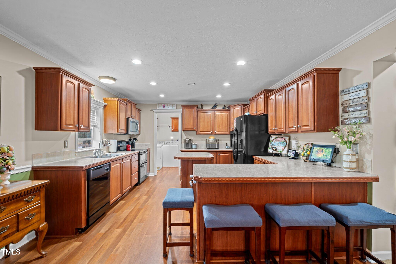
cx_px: 198
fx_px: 176
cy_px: 132
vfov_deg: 73.8
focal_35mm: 16
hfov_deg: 96.7
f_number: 8
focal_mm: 16
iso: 250
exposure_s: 2
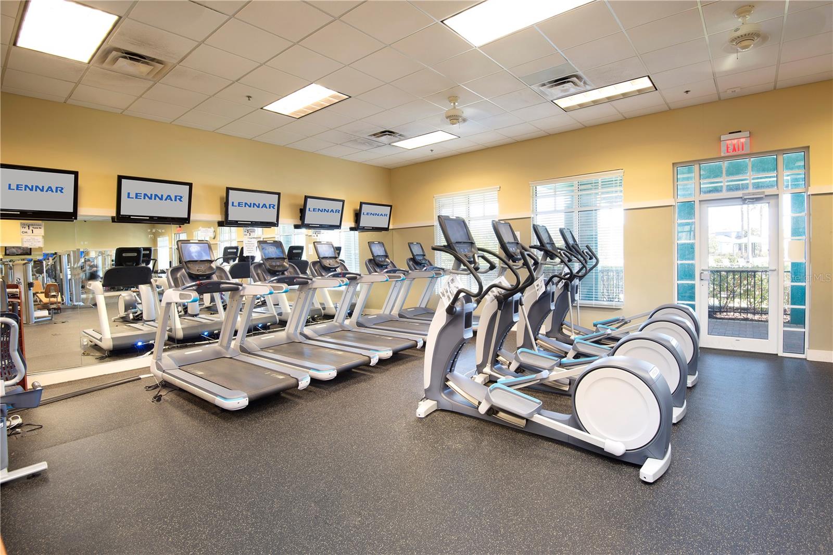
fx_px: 370
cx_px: 416
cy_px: 278
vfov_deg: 73.7
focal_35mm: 16
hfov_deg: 96.7
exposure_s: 1.6
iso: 100
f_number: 9
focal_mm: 16
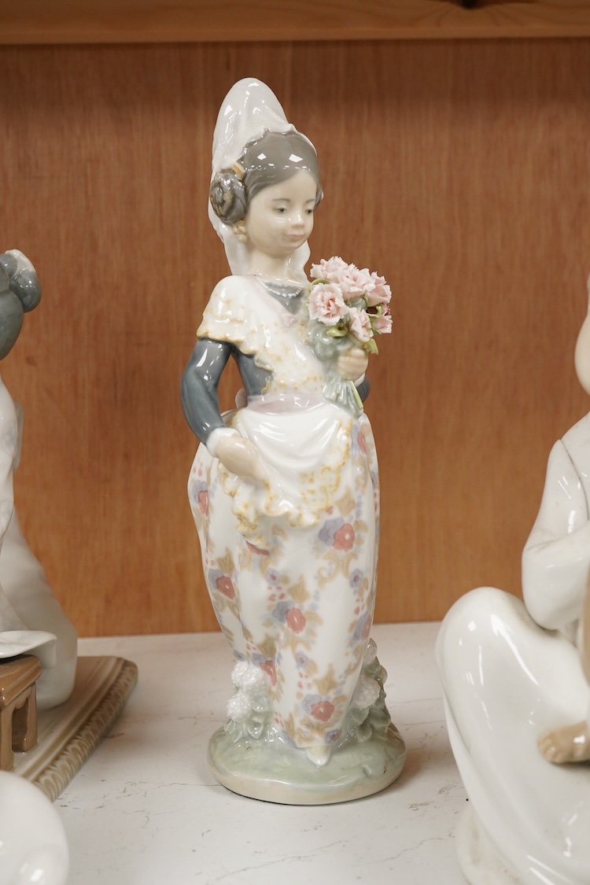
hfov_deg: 29.9
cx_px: 295
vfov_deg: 43.6
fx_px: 1106
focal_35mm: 45
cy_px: 442
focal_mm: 30
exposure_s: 1/160
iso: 2500
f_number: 10
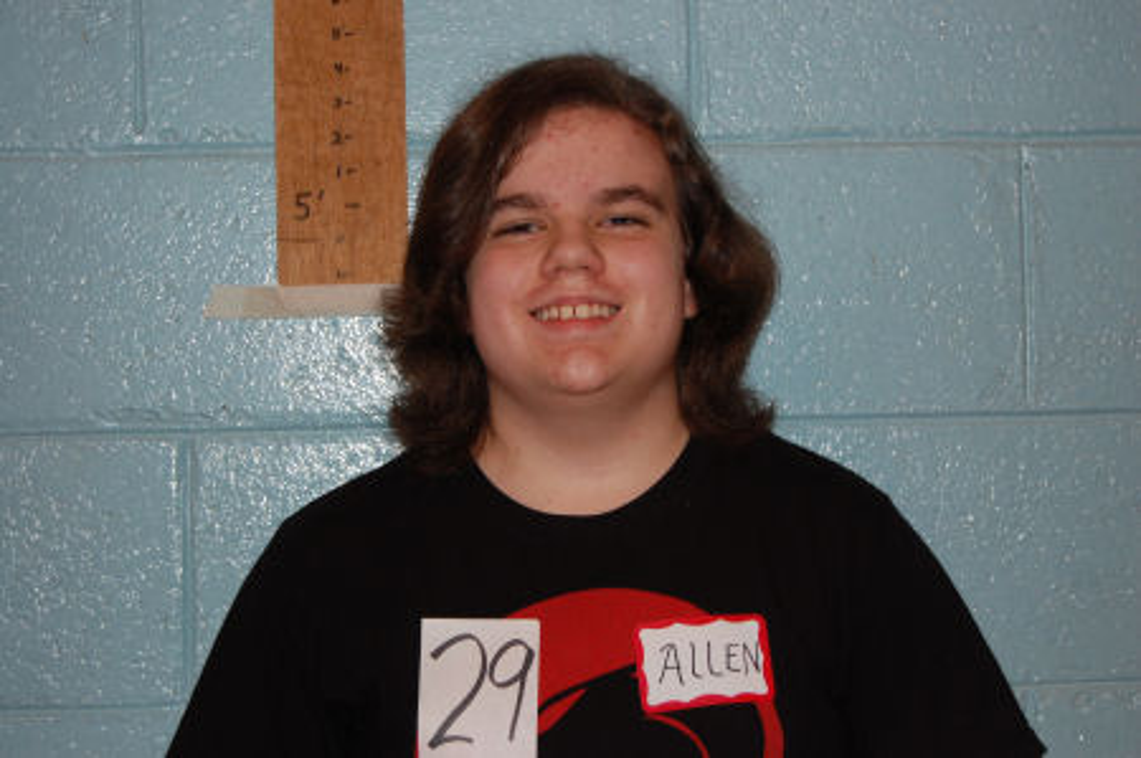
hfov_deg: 28.1
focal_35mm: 72
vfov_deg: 18.9
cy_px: 379
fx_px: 2279
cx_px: 570
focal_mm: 48
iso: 400
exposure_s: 1/60
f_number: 5.6
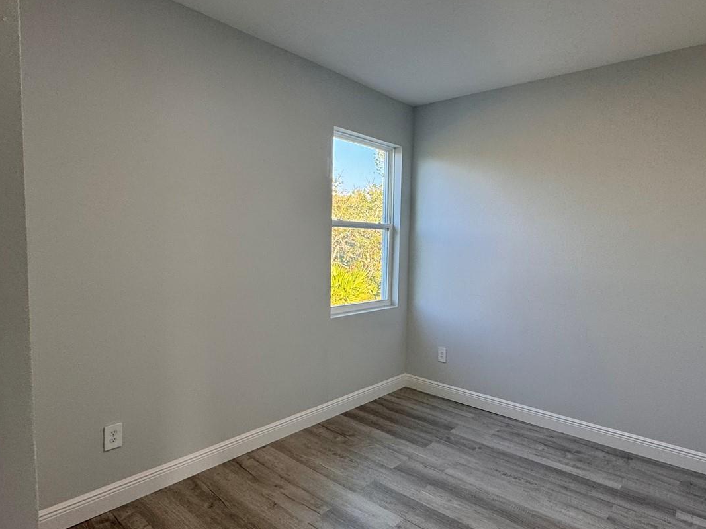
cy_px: 273
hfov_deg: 78.7
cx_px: 396
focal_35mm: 21
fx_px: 428
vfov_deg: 63.4
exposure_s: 1/120
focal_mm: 2.22
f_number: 2.2
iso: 125
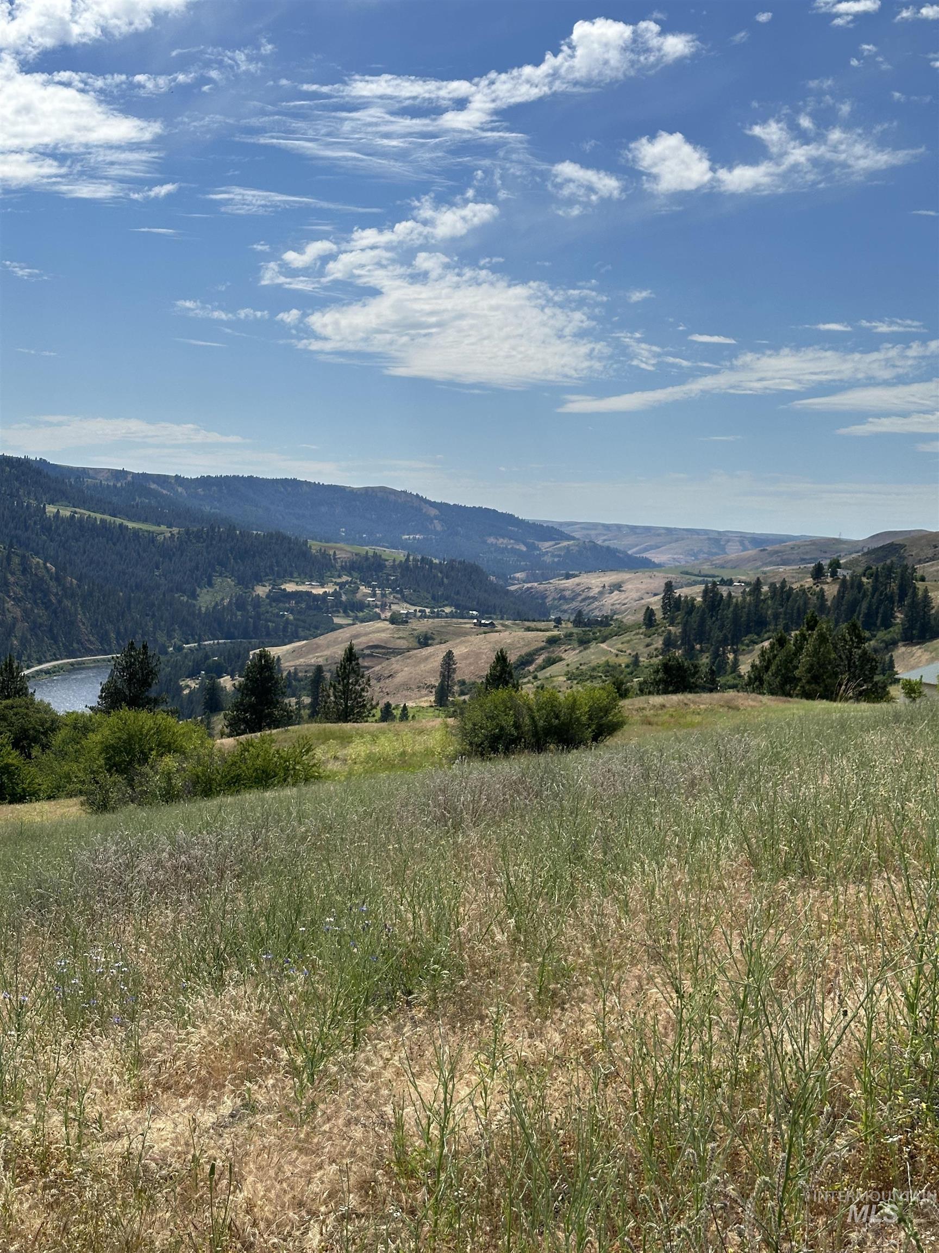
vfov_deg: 39.7
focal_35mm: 48
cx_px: 470
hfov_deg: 30.3
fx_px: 1736
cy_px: 626
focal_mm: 6.86
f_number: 1.78
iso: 64
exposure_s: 1/7634
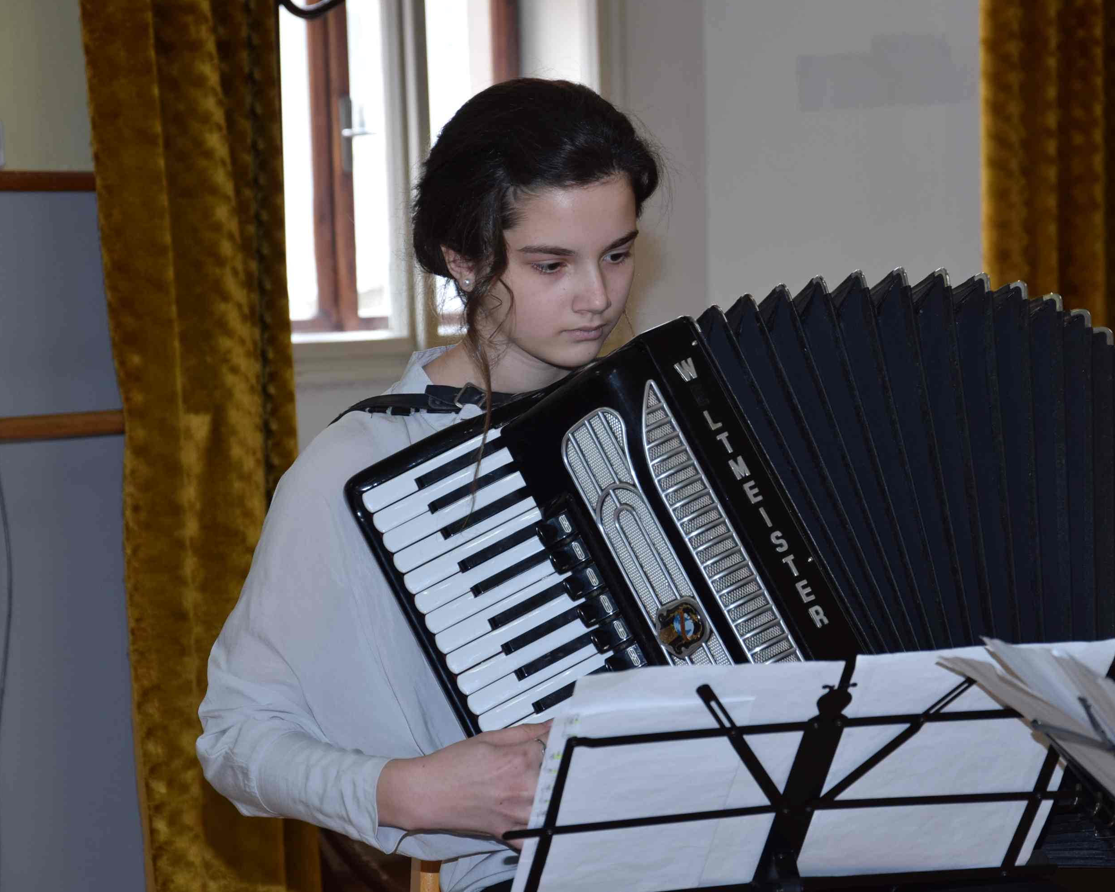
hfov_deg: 15.1
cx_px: 571
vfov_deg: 12.1
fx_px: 4210
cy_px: 449
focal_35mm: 128
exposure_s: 1/100
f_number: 5.3
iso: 400
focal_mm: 75
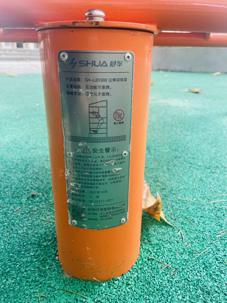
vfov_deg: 67.3
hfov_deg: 53.1
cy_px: 152
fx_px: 227
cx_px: 114
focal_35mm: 26
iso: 40
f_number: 1.6
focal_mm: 4.2
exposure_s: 1/121
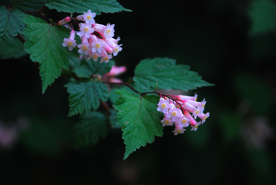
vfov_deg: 4.2
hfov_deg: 6.2
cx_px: 138
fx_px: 2532
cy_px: 92
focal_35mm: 330
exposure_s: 1/160
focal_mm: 220
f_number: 5.6
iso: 200
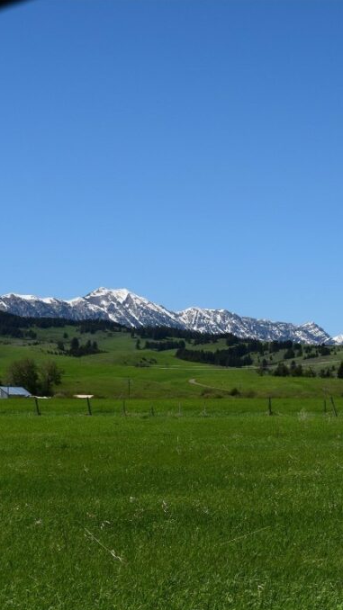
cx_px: 286
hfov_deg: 11.3
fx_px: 1728
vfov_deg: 20.0
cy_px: 306
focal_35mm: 107
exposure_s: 1/500
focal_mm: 45
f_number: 11
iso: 250
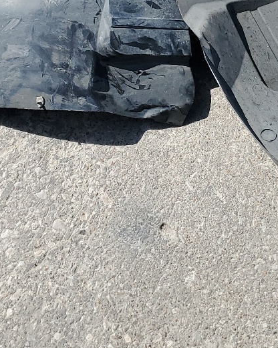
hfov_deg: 19.6
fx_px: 803
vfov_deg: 23.3
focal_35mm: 78
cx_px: 190
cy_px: -13
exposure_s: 1/3333
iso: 50
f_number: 1.5
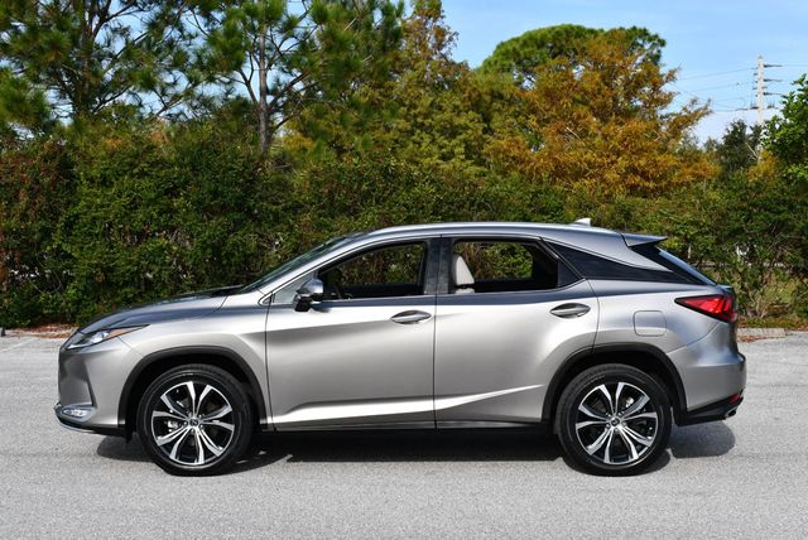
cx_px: 404
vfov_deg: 24.2
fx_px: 1258
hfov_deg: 35.6
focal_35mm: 56
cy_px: 270
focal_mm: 28
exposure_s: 1/250
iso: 100
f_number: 8
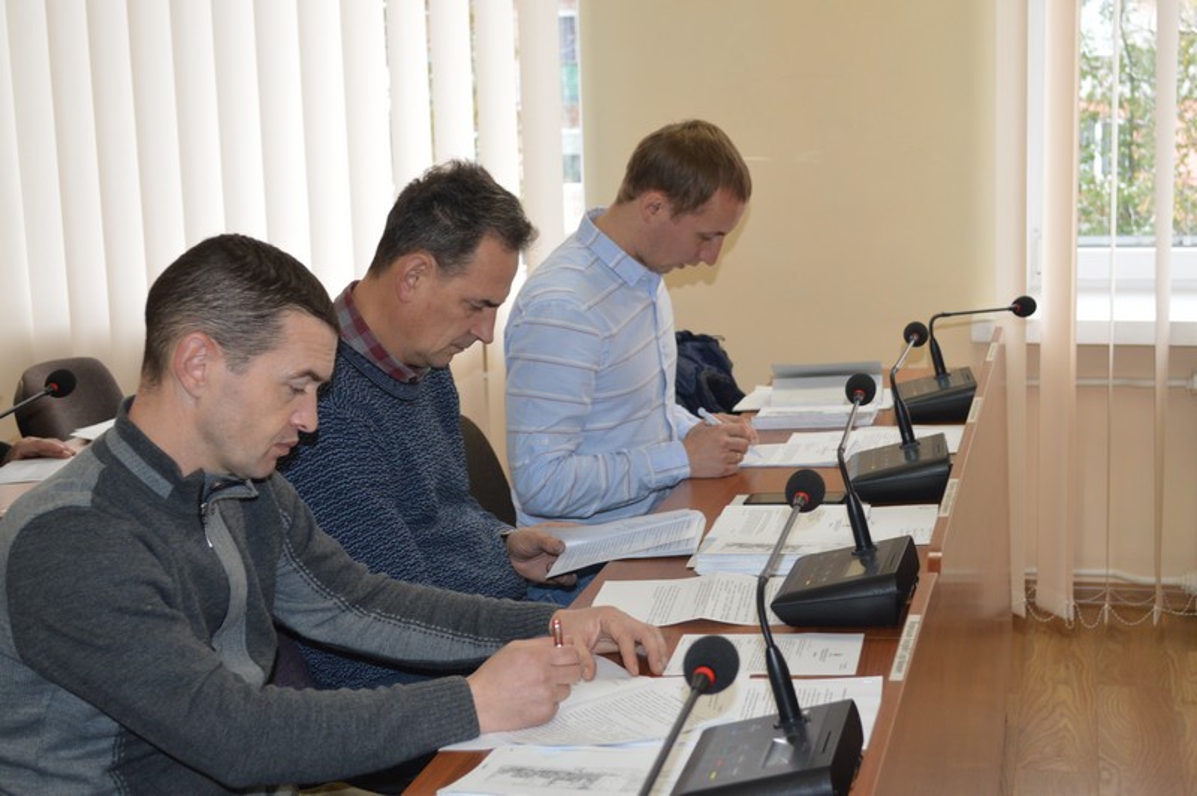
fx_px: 1894
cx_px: 598
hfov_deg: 35.1
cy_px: 398
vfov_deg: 23.7
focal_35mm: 57
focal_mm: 38
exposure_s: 1/60
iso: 560
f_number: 5
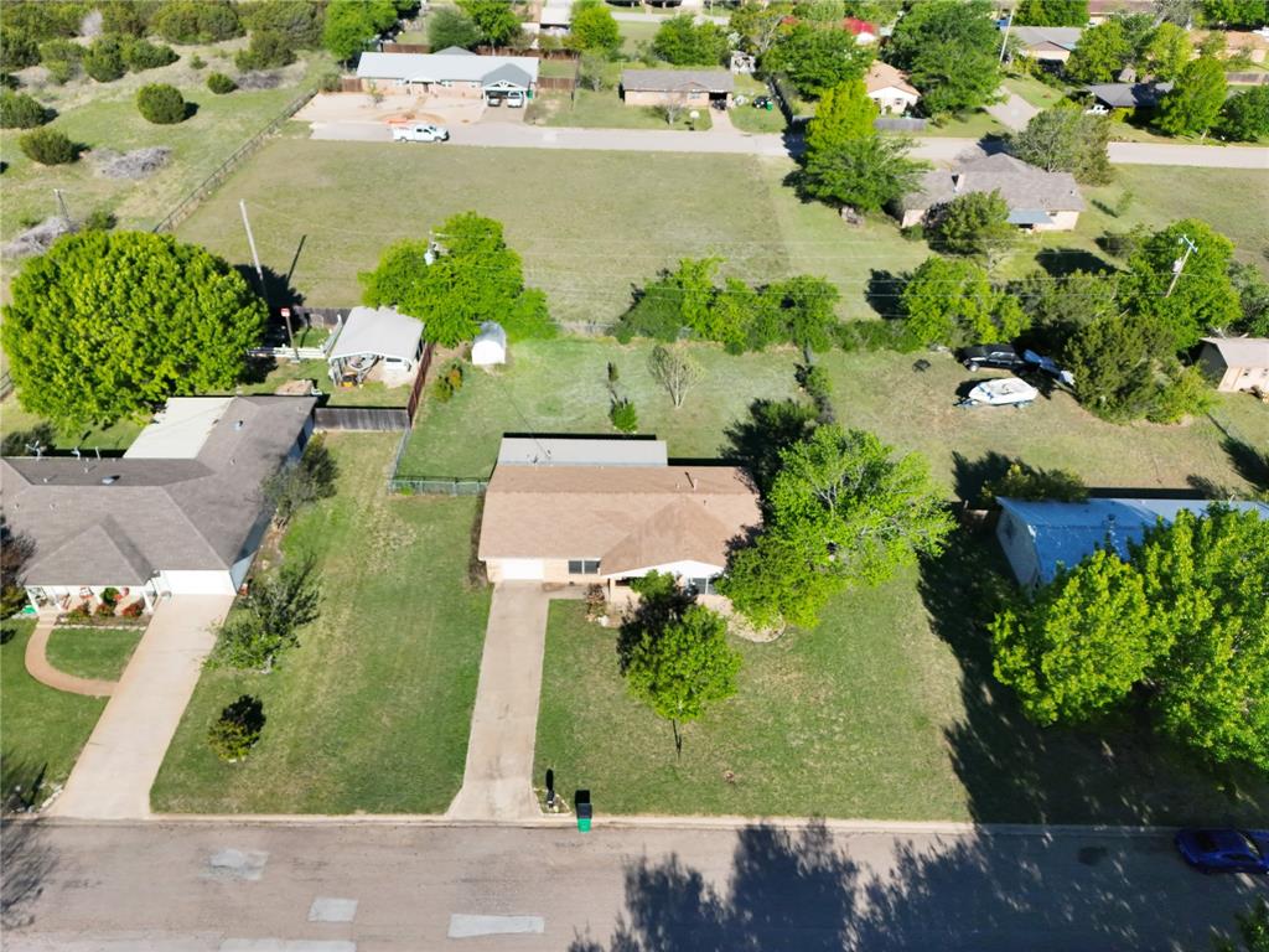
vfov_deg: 56.8
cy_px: 476
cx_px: 634
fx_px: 880
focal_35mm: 24
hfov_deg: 71.6
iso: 190
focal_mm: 6.72
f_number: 1.7
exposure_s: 1/4000
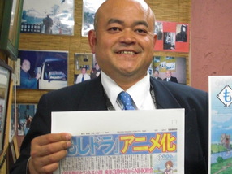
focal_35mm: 63
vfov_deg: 23.2
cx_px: 152
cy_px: 94
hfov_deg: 30.6
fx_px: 422
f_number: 2.8
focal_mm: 6.3
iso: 400
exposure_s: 1/60
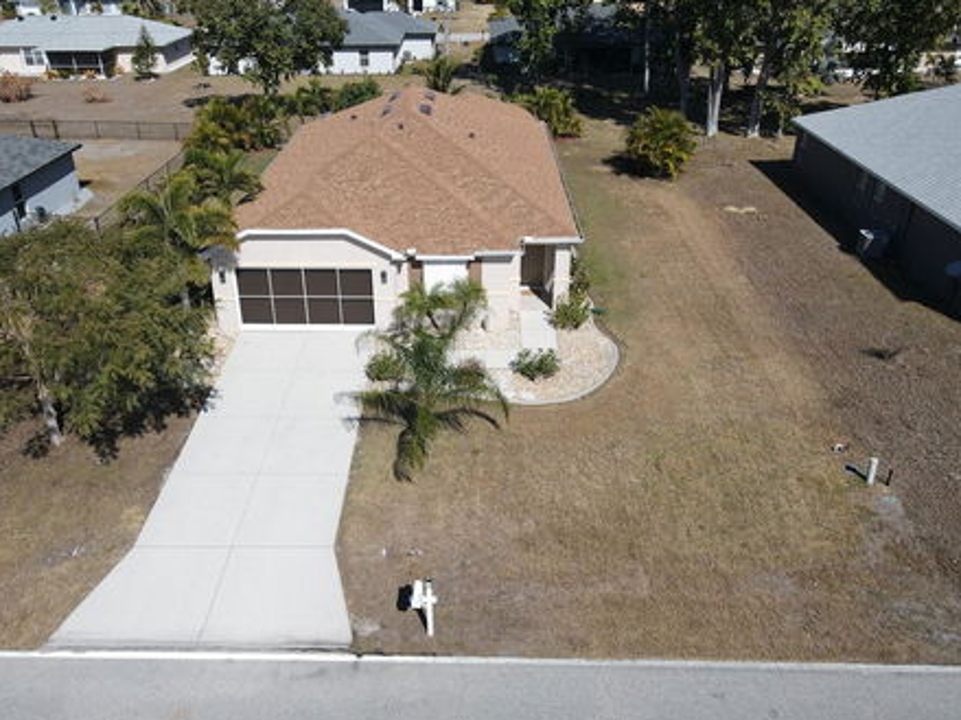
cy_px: 348
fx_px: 777
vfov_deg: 49.7
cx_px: 453
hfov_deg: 63.4
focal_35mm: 28
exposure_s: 1/1000
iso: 100
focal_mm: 4.5
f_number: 2.8
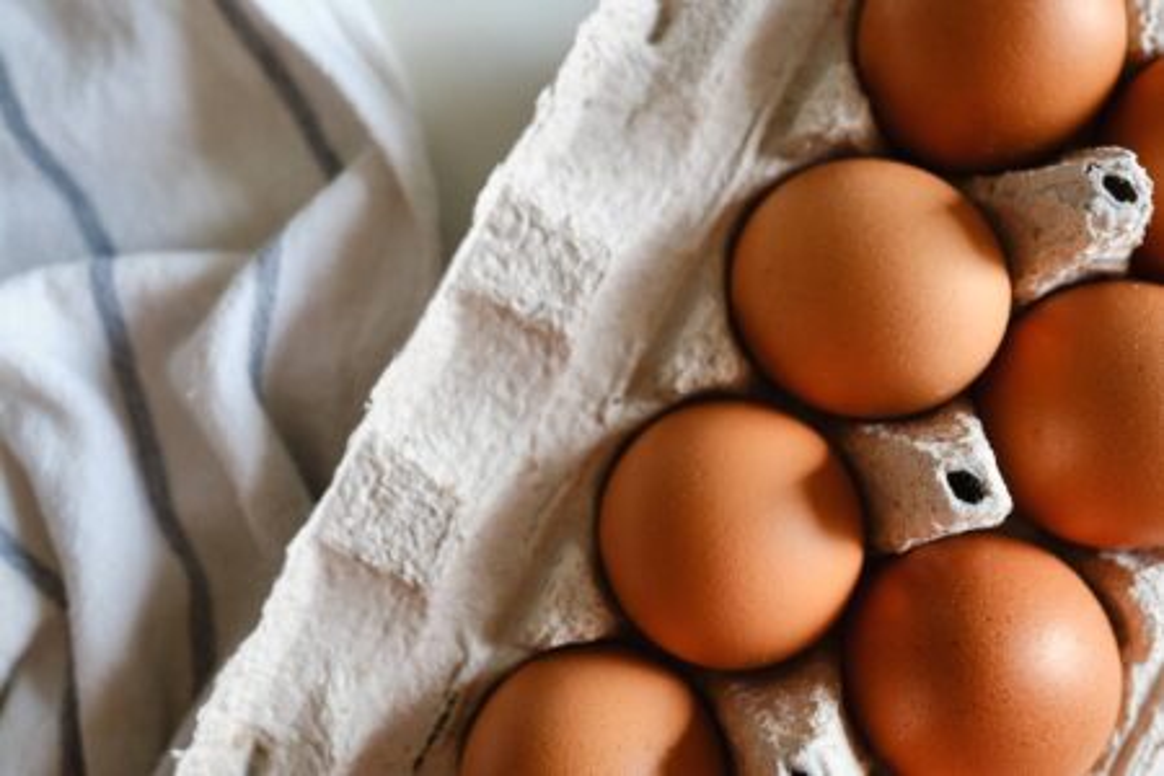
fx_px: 873
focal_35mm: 27
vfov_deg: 47.9
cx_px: 582
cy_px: 388
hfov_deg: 67.4
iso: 320
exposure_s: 1/60
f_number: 2.8
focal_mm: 18
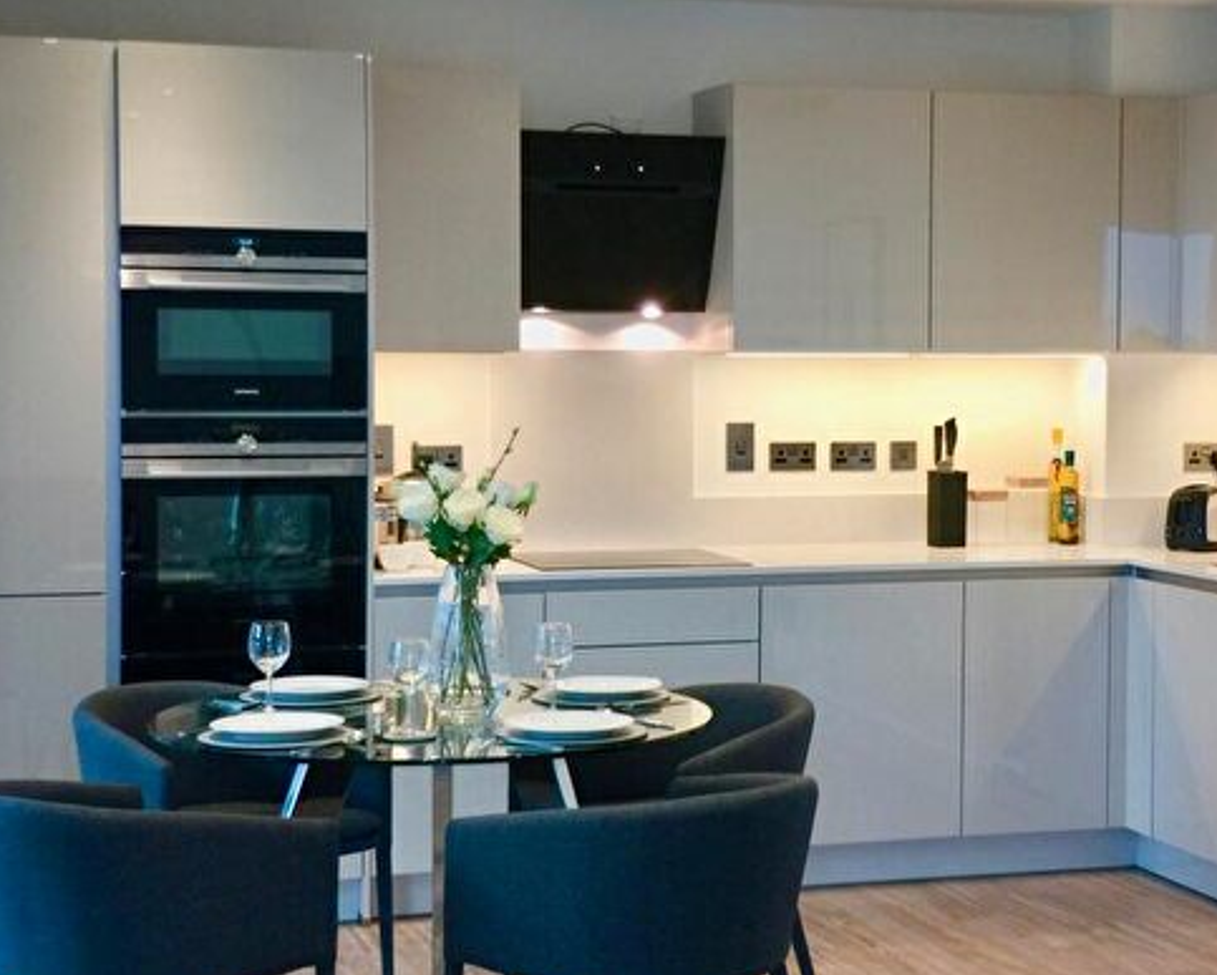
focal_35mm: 41
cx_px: 781
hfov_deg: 44.3
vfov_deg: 36.5
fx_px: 1478
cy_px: 457
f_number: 2.2
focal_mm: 4.15
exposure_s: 1/33
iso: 40
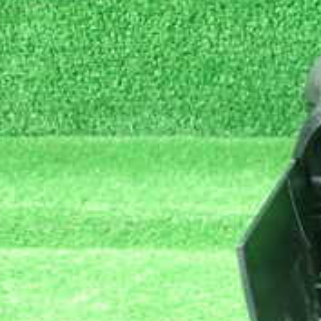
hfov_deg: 17.0
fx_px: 944
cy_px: 334
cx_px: 515
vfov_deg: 18.7
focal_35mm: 90
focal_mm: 5.5
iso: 800
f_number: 2.3
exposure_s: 1/60
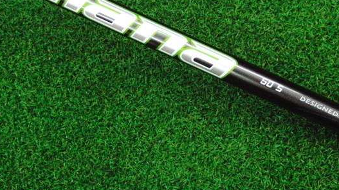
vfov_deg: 24.1
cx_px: 167
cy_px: 45
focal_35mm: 49
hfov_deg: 42.1
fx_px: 440
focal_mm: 6.42
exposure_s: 1/320
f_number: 3.6
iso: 3200
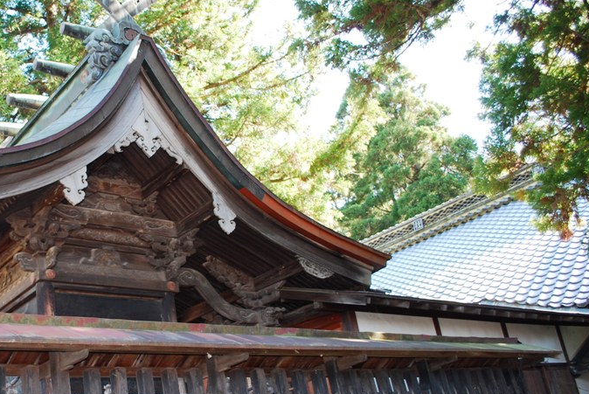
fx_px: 672
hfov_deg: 45.8
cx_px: 150
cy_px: 228
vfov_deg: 32.6
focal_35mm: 41
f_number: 3.5
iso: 200
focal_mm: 18
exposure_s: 1/80
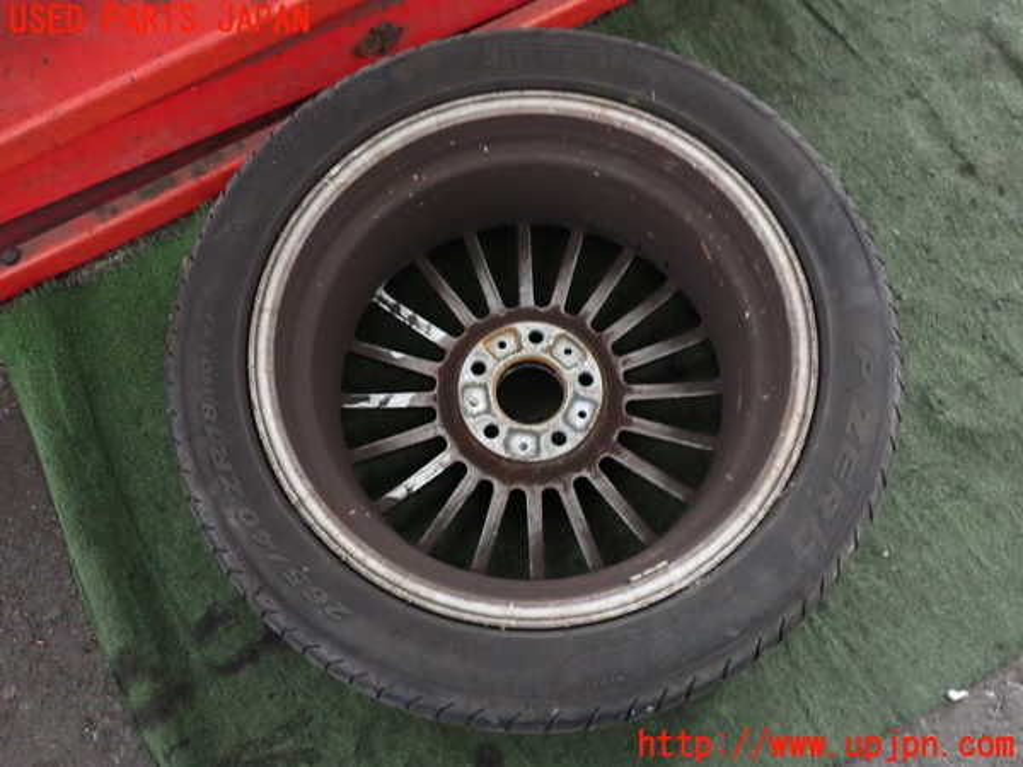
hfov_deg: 60.0
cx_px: 512
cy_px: 384
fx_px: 887
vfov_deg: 46.8
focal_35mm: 30
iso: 640
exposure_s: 1/30
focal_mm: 5.4
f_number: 2.3
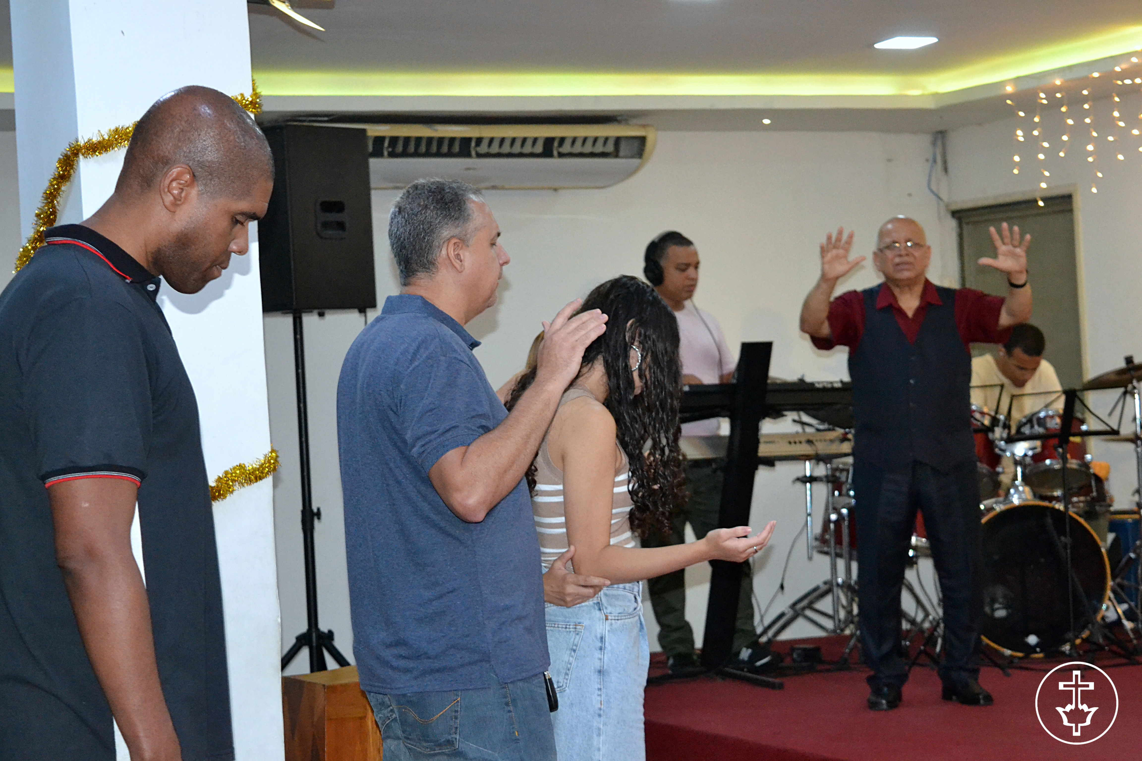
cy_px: 380
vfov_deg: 16.6
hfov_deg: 24.6
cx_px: 571
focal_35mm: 82
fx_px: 2617
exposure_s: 1/60
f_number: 5.6
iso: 3200
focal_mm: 55
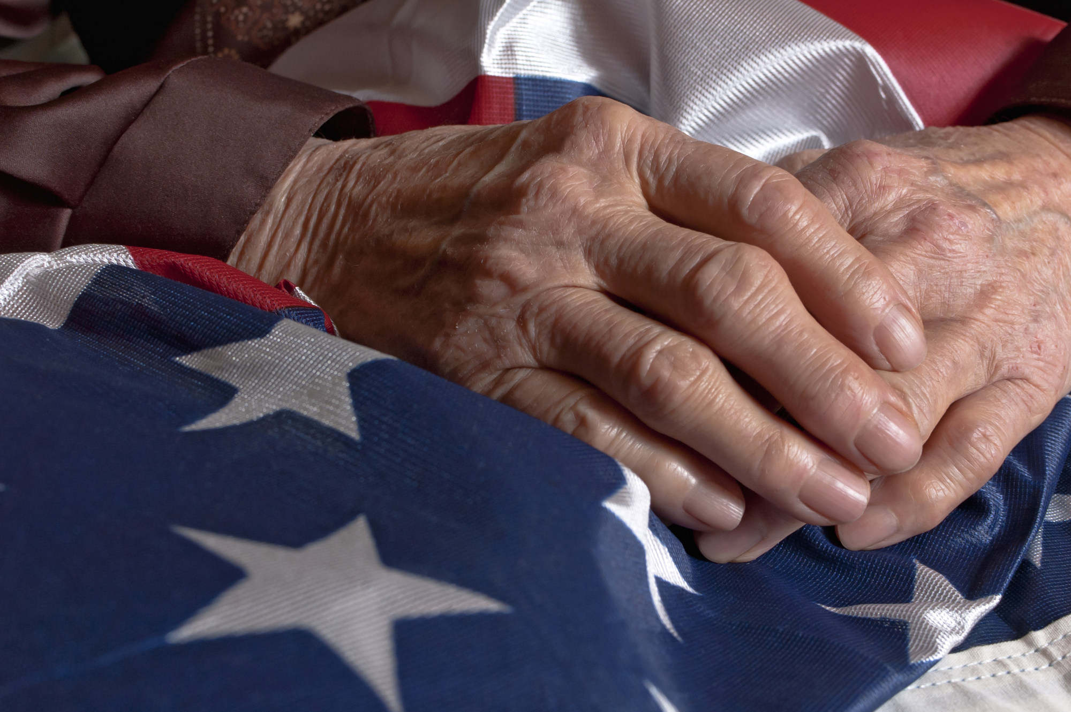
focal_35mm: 52
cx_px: 536
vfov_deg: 25.7
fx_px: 1561
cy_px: 356
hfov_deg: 37.9
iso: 200
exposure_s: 1/15
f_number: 9
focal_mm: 35
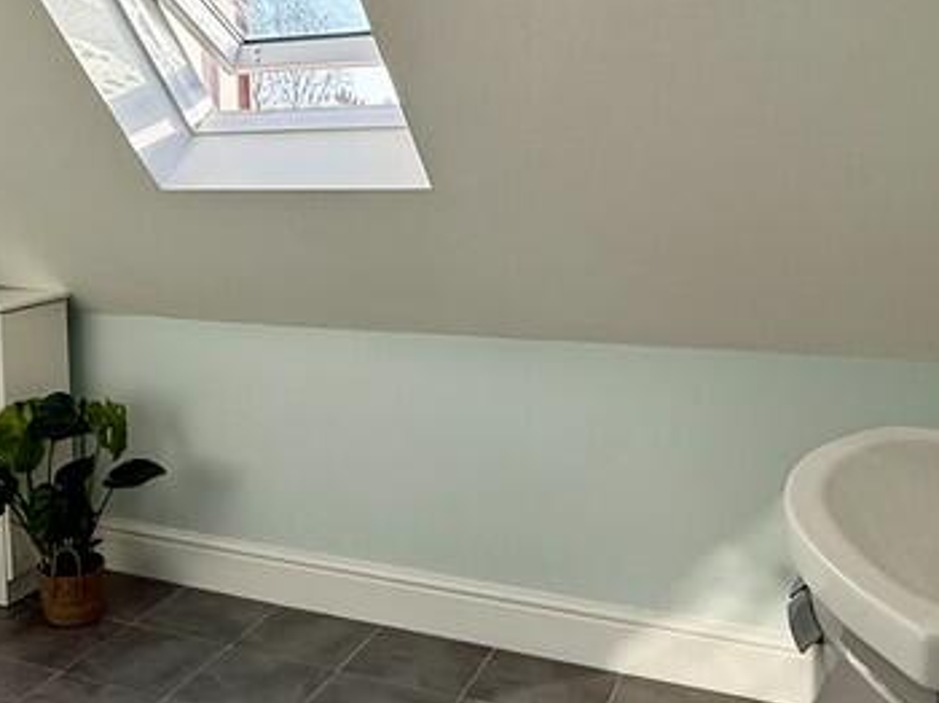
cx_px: 241
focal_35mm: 41
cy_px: 191
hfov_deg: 44.4
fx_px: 1111
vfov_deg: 34.5
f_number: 2.2
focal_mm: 2.22
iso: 64
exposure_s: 1/280
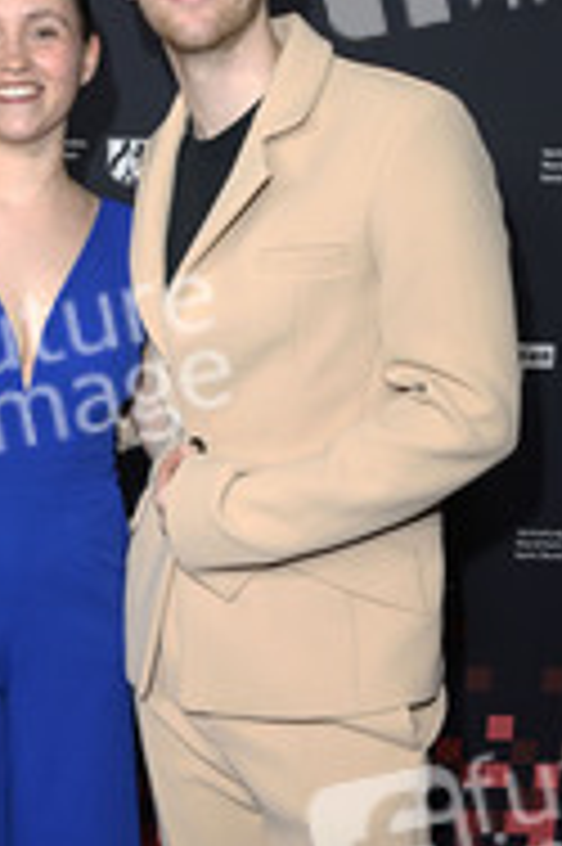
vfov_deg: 31.0
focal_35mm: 64
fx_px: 1501
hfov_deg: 21.0
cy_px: 608
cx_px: 130
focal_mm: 30
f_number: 5
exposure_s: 1/250
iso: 1000
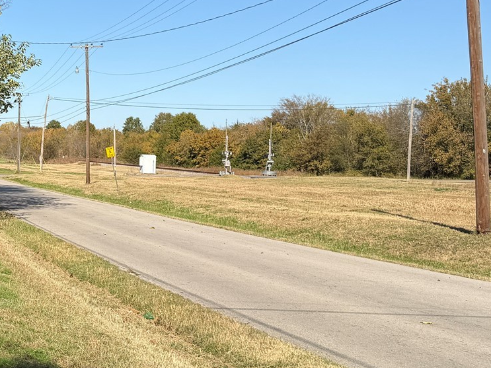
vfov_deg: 23.6
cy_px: 129
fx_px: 879
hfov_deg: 29.2
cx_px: 2
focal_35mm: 62
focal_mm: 6.76
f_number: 1.78
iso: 80
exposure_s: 1/4673
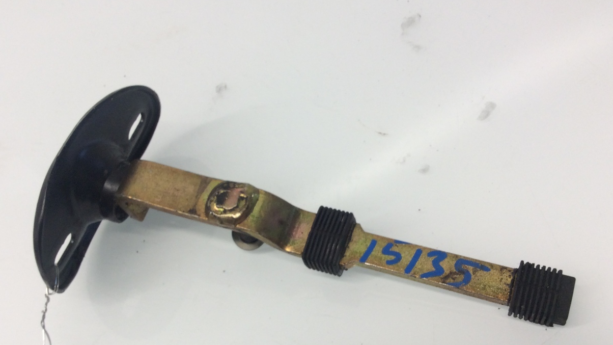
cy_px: 218
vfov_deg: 31.8
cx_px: 290
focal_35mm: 37
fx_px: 601
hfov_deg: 54.0
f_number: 2.4
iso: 32
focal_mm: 3.3
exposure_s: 1/60
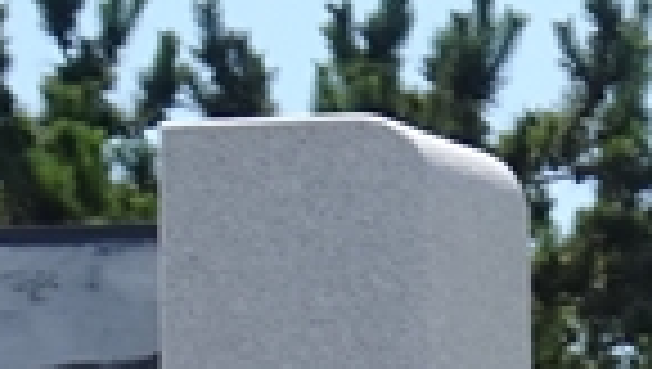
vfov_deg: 3.0
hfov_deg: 5.1
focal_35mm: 405
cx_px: 1866
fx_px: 7011
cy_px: 1008
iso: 80
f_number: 4.5
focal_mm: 8.64
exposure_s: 1/400
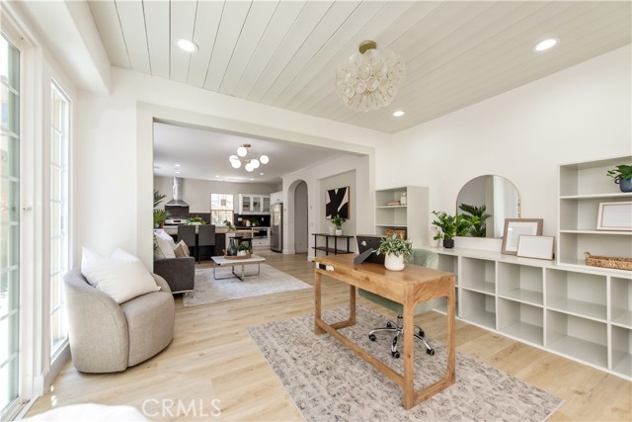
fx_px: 246
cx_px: 316
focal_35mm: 14
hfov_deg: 104.2
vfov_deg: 81.2
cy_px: 211
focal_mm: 14
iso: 560
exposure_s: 1/125
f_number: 5.6
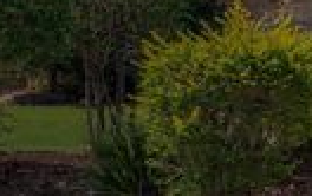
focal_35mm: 163
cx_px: 477
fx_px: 1388
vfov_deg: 8.0
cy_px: 4
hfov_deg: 12.2
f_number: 8
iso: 200
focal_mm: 30
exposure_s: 1/400
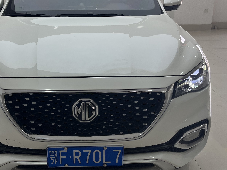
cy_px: 76
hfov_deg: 42.6
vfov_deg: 32.8
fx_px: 289
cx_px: 85
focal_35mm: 44
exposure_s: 1/204
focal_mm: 5.1
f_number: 1.6
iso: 40
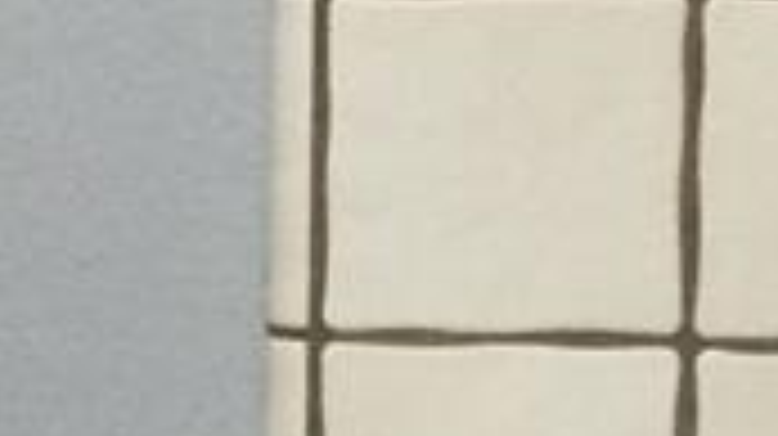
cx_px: -1180
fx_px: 6040
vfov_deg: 4.1
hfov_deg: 6.9
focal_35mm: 293
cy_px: 346
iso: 40
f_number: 2.4
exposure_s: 1/30
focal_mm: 3.3
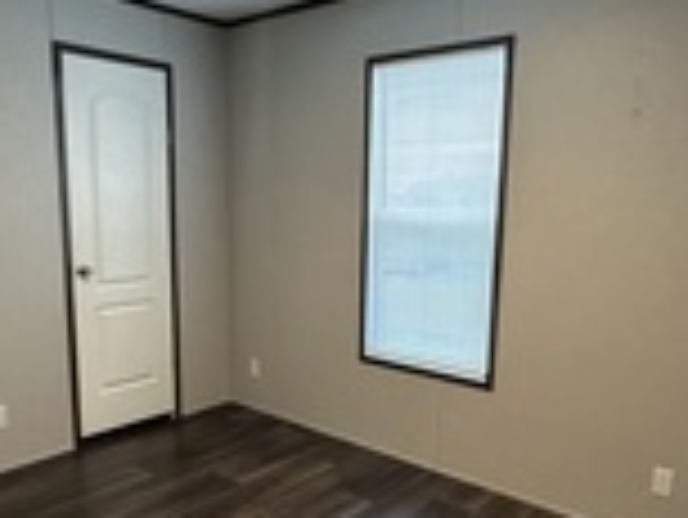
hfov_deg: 56.8
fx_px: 637
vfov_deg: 44.1
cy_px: 300
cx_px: 342
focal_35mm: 32
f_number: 2.2
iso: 400
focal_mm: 2.22
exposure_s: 1/60
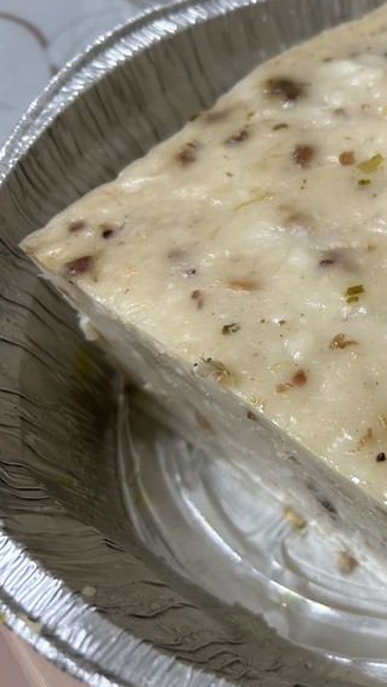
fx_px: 711
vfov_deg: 51.6
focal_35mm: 39
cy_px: 339
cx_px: 462
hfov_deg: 27.0
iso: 200
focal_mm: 5.7
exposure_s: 1/60
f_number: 1.5
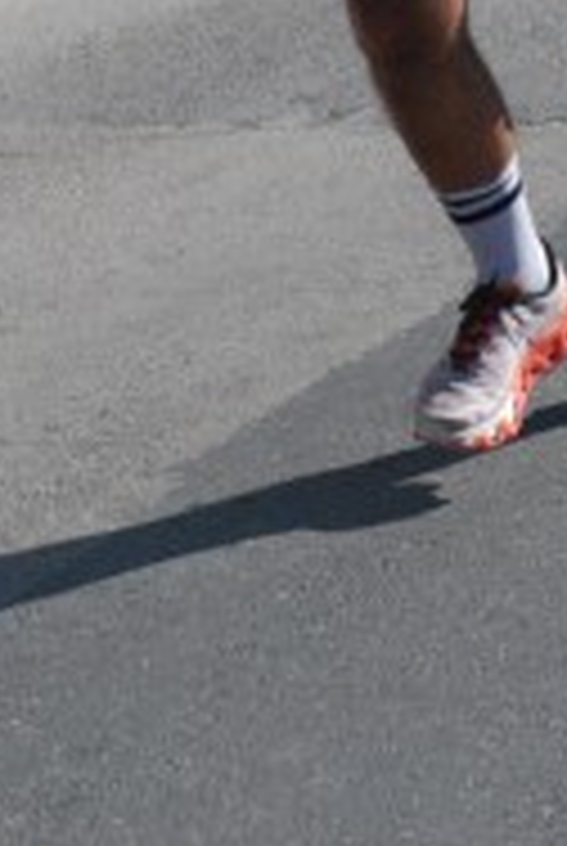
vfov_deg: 8.2
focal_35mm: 249
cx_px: 371
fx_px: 5861
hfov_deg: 5.5
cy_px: -135
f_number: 8
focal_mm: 52
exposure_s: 1/2000
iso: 1000
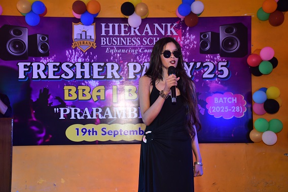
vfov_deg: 22.6
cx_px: 144
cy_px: 96
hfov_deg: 33.4
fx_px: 480
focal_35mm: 60
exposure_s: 1/125
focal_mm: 40
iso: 1250
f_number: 4.5
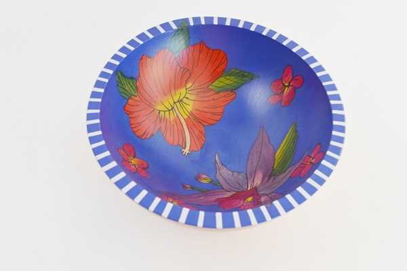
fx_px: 509
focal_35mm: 45
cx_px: 204
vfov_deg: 29.9
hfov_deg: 43.6
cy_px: 136
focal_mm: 30
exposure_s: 1/160
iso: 200
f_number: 6.3
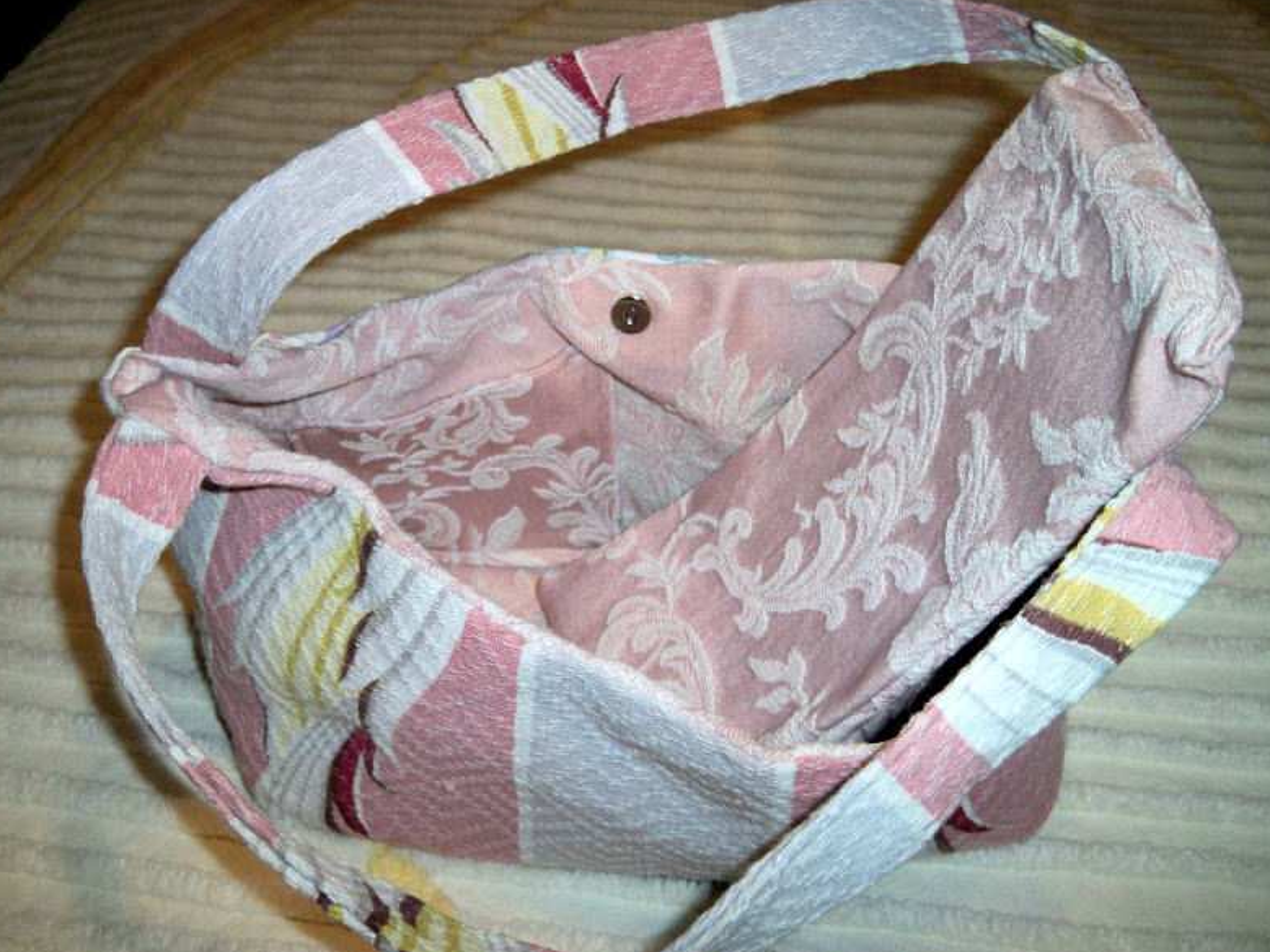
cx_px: 634
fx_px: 1394
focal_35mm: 38
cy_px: 474
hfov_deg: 49.0
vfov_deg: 37.7
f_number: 3.1
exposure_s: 1/30
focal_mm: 7.9
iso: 200
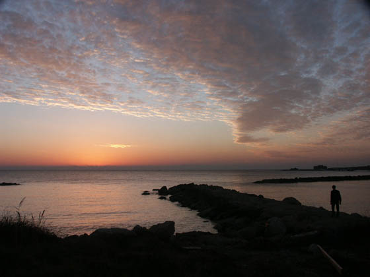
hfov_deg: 52.6
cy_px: 138
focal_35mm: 35
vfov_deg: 40.7
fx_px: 374
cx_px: 185
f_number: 5.6
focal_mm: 9.06
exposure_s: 1/180
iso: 100
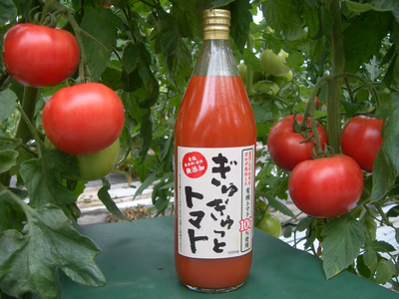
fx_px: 438
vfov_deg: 37.7
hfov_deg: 49.0
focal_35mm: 38
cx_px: 200
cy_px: 150
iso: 50
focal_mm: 7.8
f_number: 2.8
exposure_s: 1/64.4
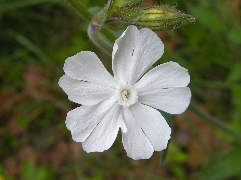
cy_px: 90
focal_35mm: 35
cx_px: 120
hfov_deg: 52.6
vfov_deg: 40.7
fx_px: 244
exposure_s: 1/87
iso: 64
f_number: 3.8
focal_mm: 7.5
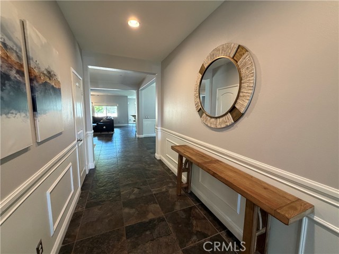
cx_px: 170
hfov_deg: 102.1
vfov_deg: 85.7
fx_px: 137
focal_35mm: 14
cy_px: 127
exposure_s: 1/60
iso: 400
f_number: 2.2
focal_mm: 2.22
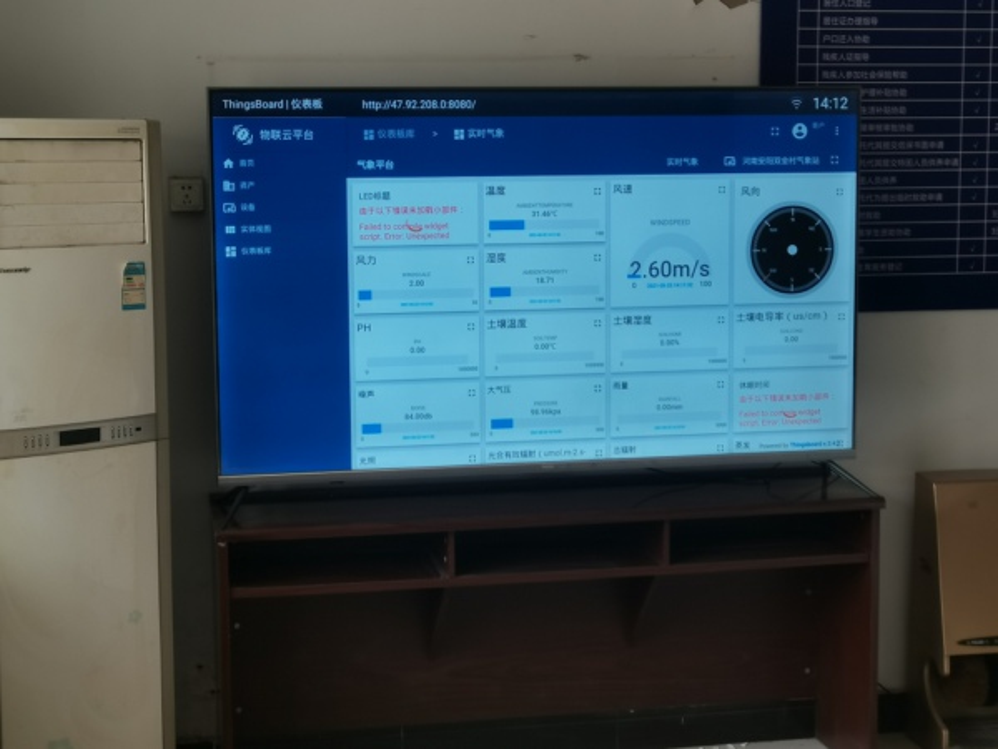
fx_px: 1730
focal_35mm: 60
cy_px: 374
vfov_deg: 24.4
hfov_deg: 32.2
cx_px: 499
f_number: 1.8
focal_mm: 5.58
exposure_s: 1/100
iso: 100
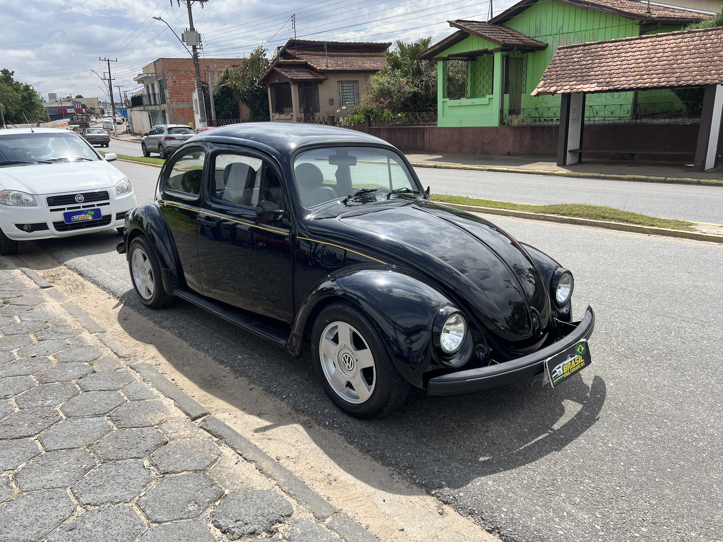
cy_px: 271
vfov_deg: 53.1
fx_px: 543
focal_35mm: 26
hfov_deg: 67.3
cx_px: 362
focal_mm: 5.7
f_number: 1.5
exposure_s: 1/3257
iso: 50
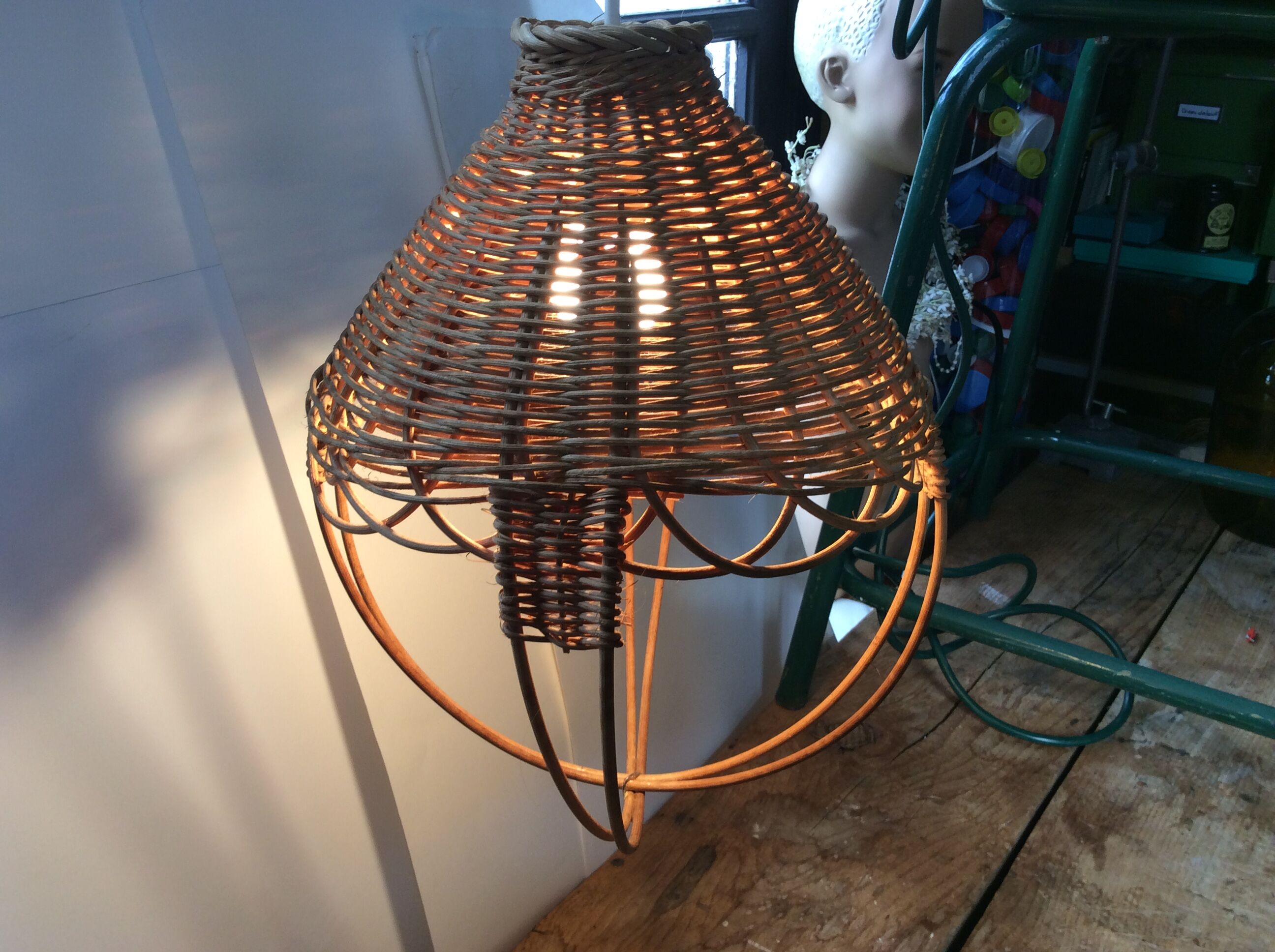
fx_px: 1177
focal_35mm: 32
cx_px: 638
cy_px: 476
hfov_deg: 56.9
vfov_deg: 44.1
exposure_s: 1/33
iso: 40
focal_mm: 3.3
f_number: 2.4
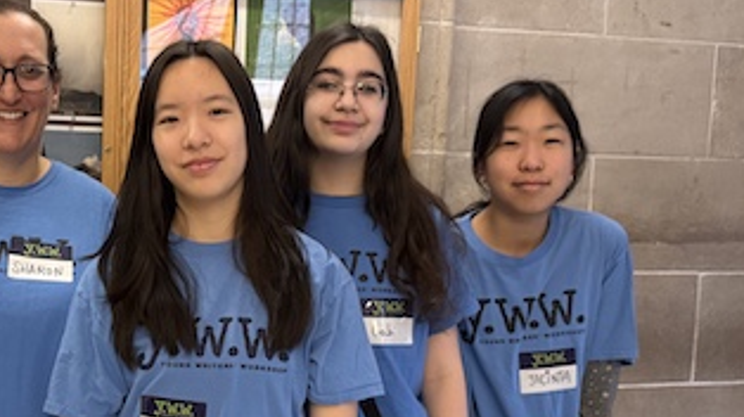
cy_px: 275
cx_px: 192
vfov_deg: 23.8
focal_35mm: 50
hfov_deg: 40.3
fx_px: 986
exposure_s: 1/60
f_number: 1.78
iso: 500
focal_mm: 6.76
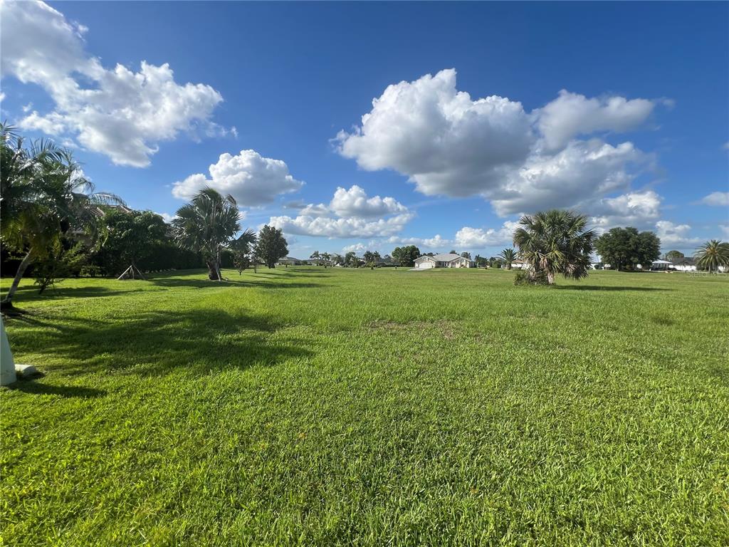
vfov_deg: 89.9
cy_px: 274
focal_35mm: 13
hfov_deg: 106.2
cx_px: 364
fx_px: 274
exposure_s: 1/1815
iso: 32
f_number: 1.8
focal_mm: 1.57
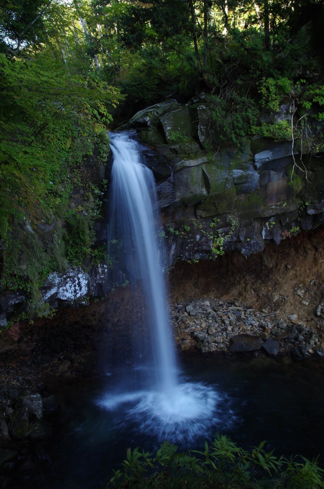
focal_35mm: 33
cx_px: 162
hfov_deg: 39.8
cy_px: 244
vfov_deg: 57.3
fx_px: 448
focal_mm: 21.88
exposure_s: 1/4
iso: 100
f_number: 9.5
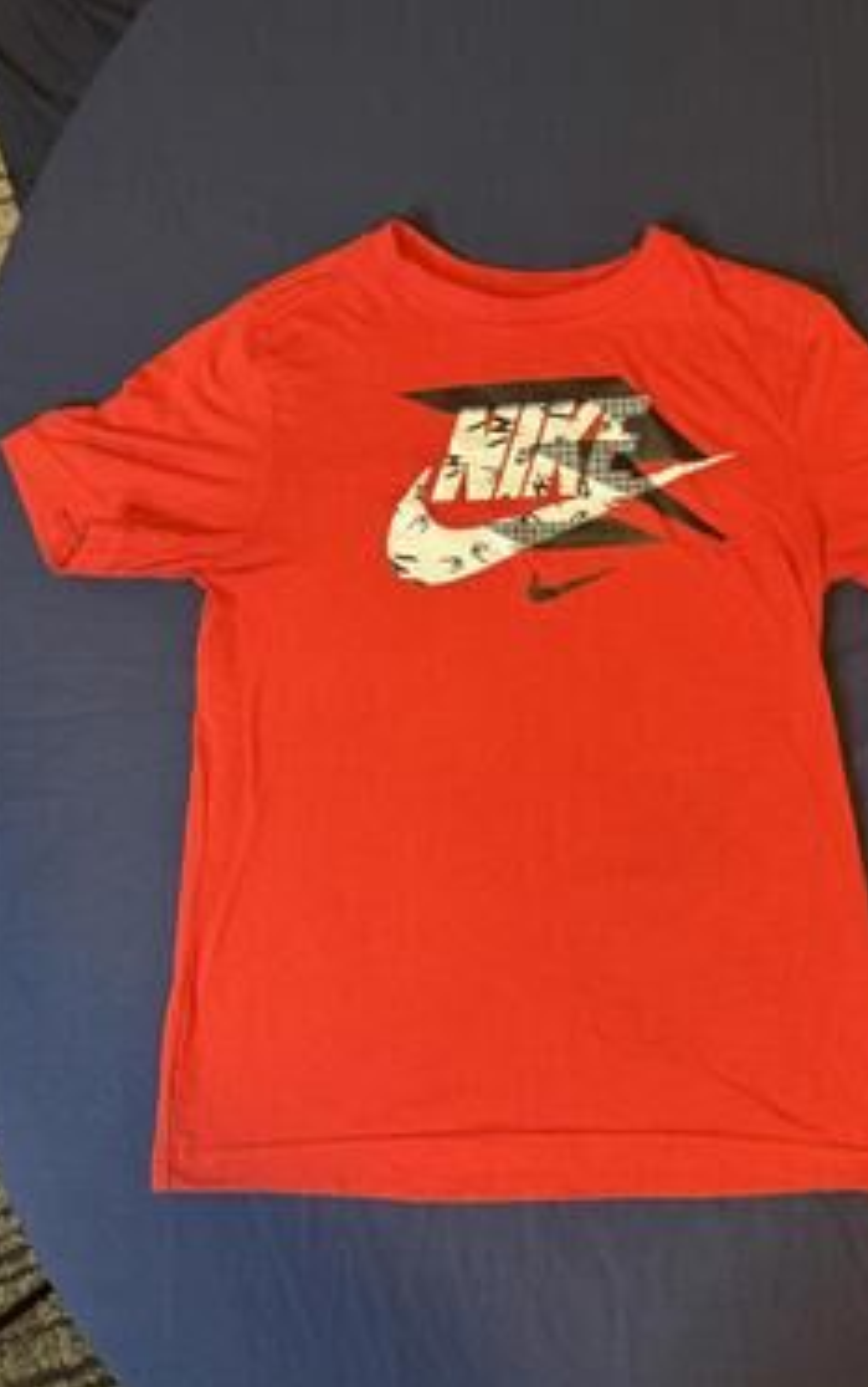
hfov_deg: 47.5
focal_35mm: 26
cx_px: 507
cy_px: 705
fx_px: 983
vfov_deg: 70.4
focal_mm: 6.76
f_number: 1.78
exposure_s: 1/40
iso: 640
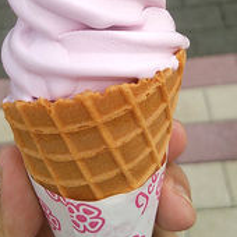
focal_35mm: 58
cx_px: 108
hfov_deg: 29.5
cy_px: 22
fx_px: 449
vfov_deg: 28.4
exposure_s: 1/351
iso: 40
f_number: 1.94
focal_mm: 4.06
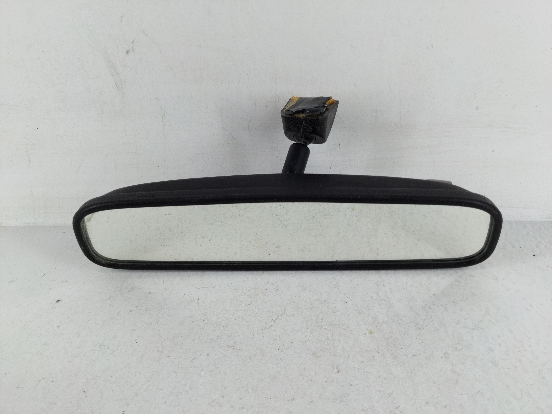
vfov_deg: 54.9
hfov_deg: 69.4
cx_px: 276
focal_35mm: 25
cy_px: 207
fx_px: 399
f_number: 1.73
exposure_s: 1/109
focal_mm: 4.38
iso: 56
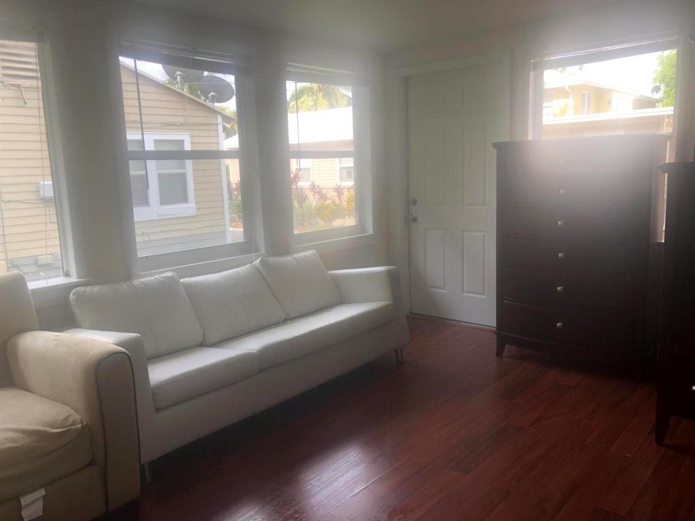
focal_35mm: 28
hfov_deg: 63.4
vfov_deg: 49.7
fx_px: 562
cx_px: 348
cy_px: 260
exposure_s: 1/120
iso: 32
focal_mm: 3.99
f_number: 1.8
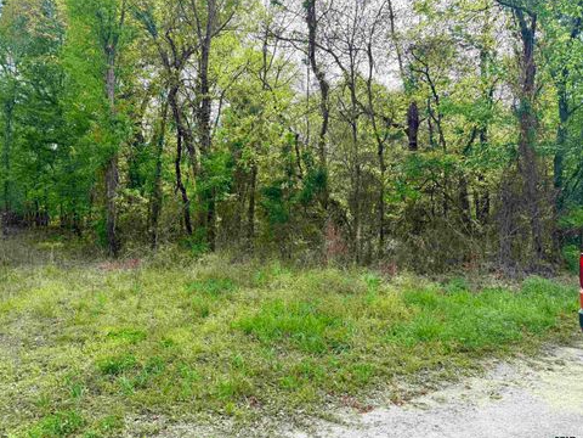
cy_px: 215
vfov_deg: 54.9
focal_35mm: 25
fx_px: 421
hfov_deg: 69.4
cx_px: 282
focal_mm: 6.76
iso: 100
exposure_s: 1/1618
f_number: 1.78
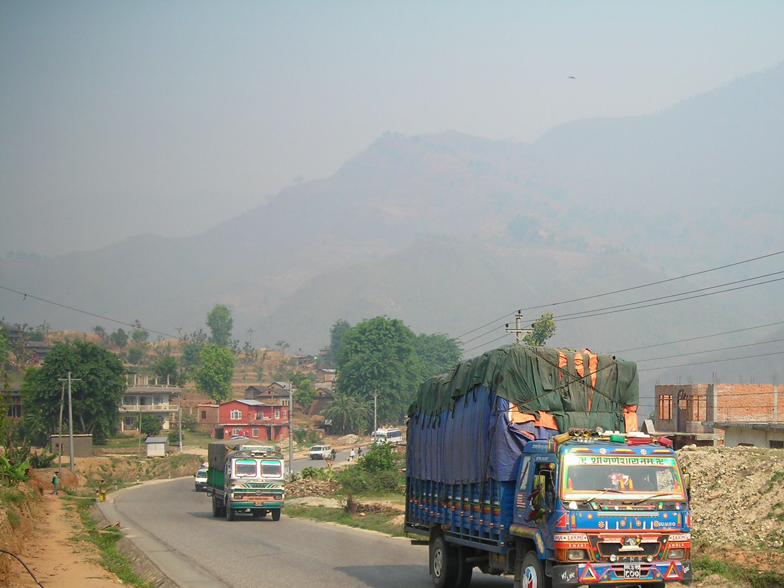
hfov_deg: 34.4
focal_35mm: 55
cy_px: 419
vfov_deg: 26.3
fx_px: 1246
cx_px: 564
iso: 50
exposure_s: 1/412
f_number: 3.2
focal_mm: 6.3
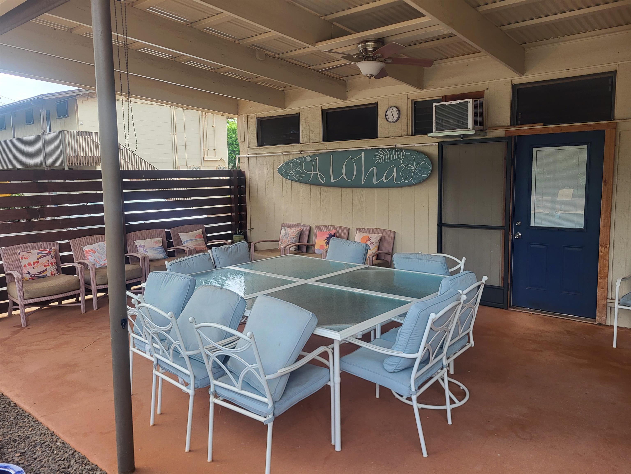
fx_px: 474
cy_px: 237
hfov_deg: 67.3
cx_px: 316
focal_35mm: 26
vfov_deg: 53.1
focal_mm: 5.4
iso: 40
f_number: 1.8
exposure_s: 1/177
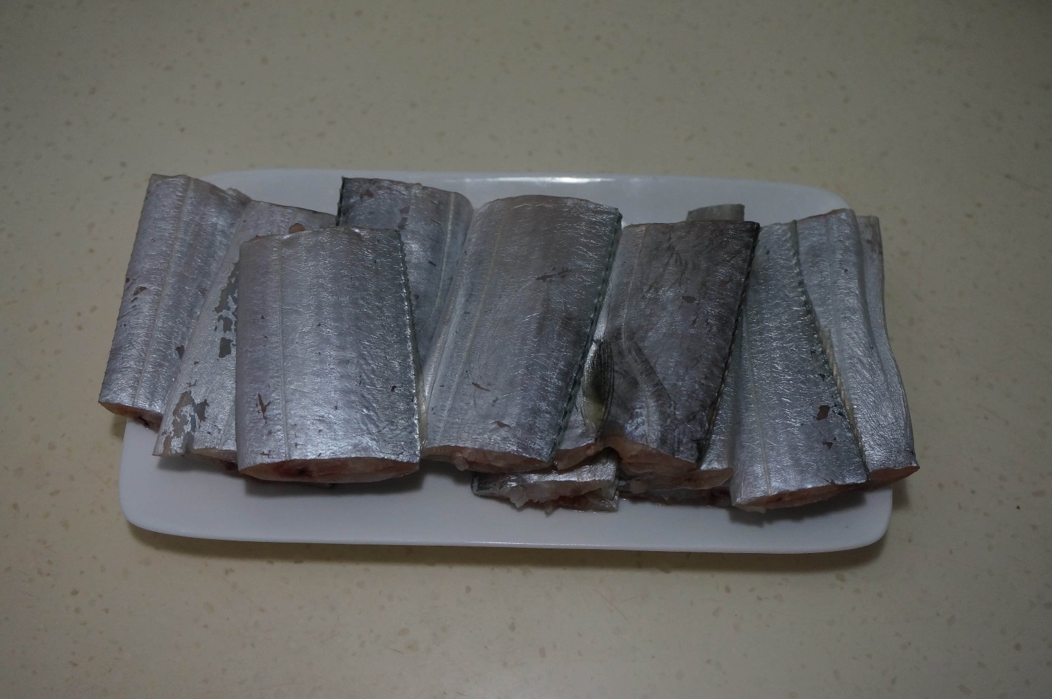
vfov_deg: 31.8
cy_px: 350
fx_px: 1226
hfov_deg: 46.4
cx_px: 526
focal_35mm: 42
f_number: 4.5
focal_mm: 28
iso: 800
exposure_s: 1/160
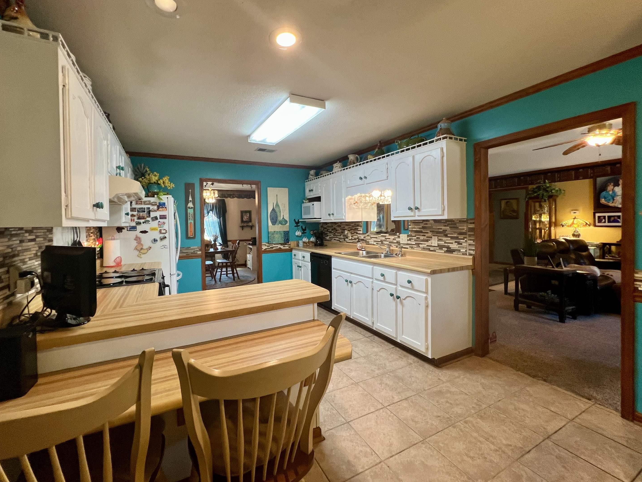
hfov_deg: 101.9
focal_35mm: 14
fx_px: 260
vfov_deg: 85.6
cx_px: 301
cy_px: 230
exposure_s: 1/60
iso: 160
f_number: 1.8
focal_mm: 1.57
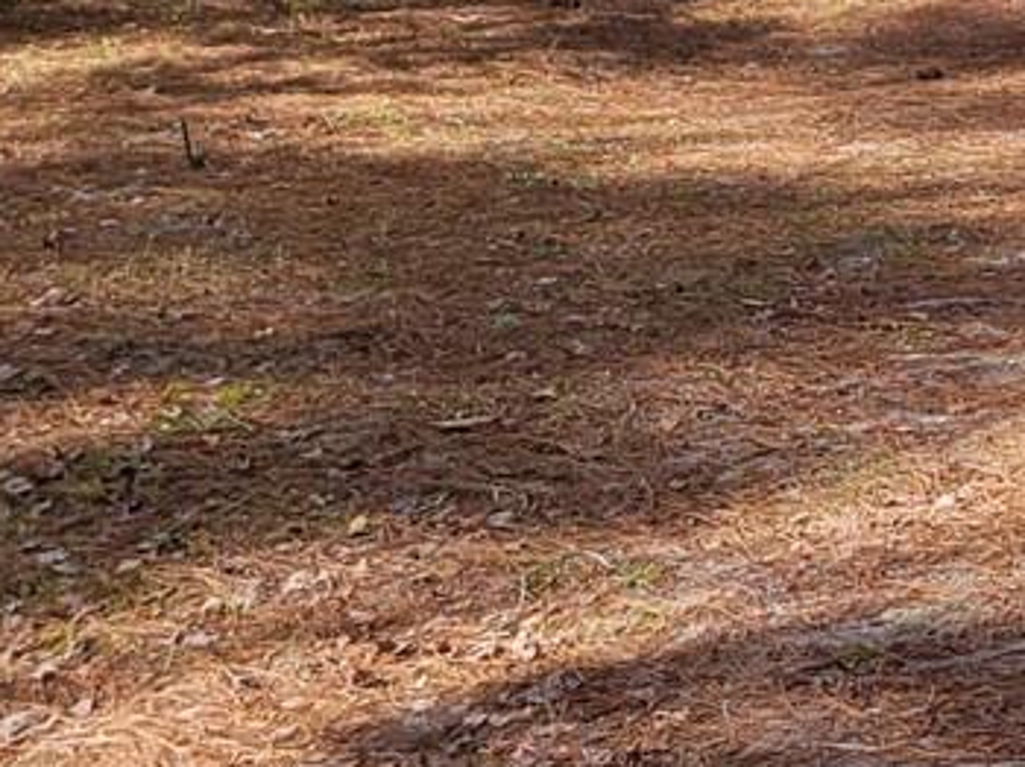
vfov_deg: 11.7
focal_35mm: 119
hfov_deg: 14.8
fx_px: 3521
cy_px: -539
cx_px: 1751
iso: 40
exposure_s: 1/963
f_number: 1.8
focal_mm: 5.4
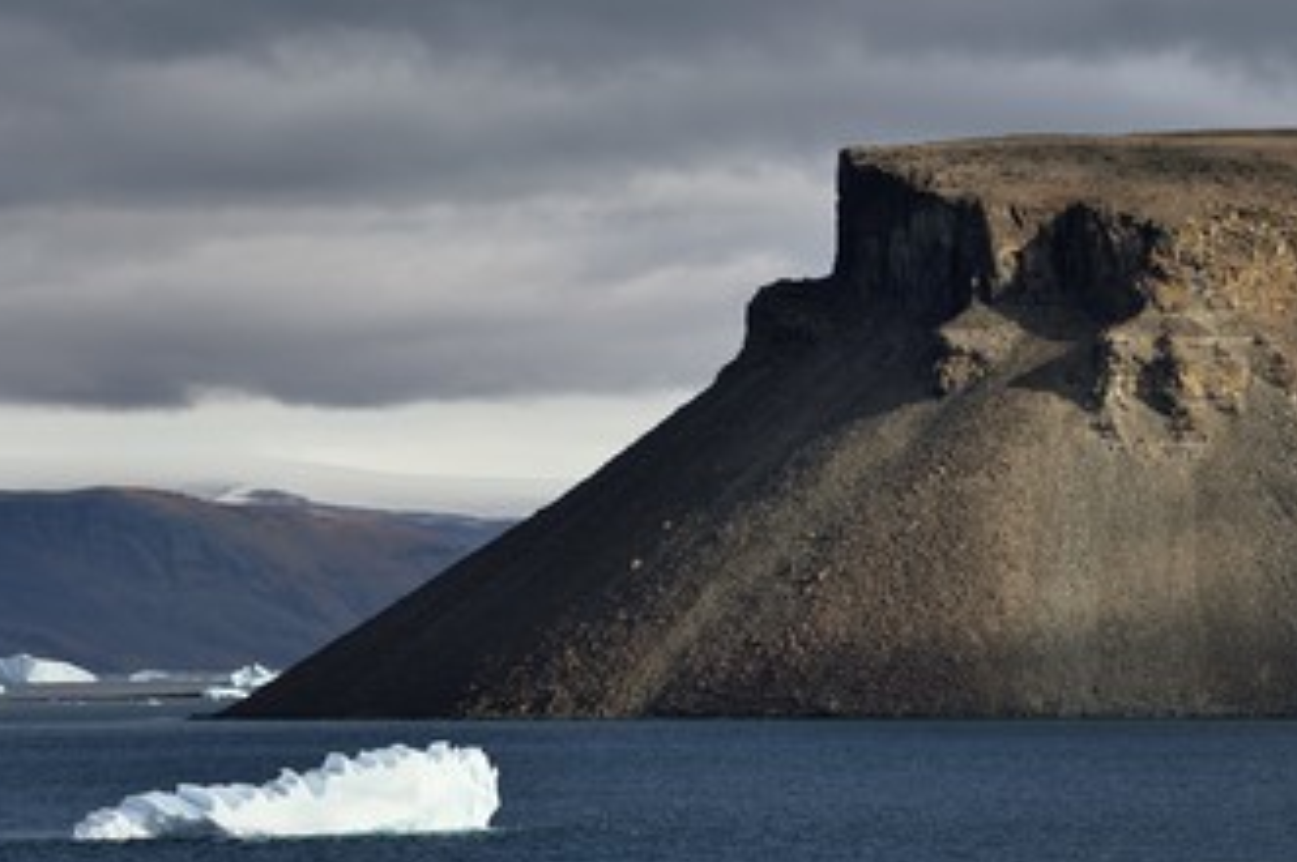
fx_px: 8458
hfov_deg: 8.8
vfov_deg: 5.8
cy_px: 451
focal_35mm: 235
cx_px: 699
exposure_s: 1/800
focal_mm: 185
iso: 200
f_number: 8
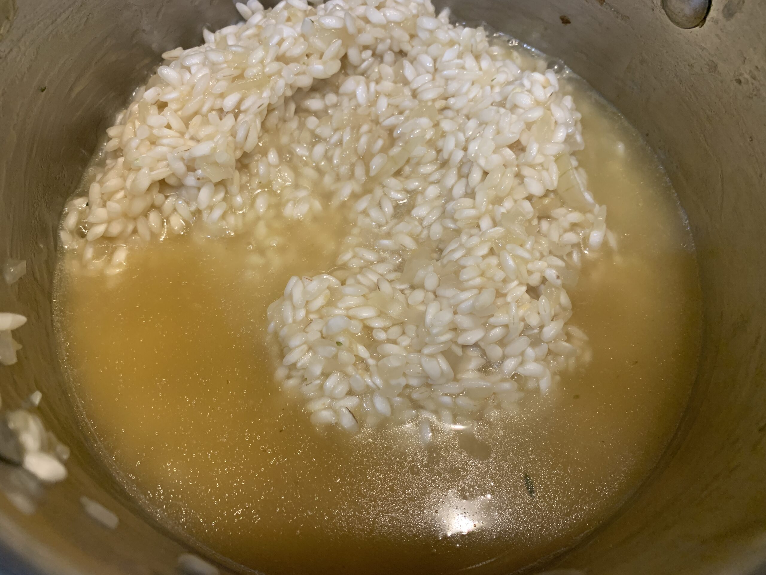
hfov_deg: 67.3
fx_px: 575
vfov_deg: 53.1
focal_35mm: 26
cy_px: 288
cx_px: 383
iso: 160
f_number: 1.8
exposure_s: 1/50
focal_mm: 4.25
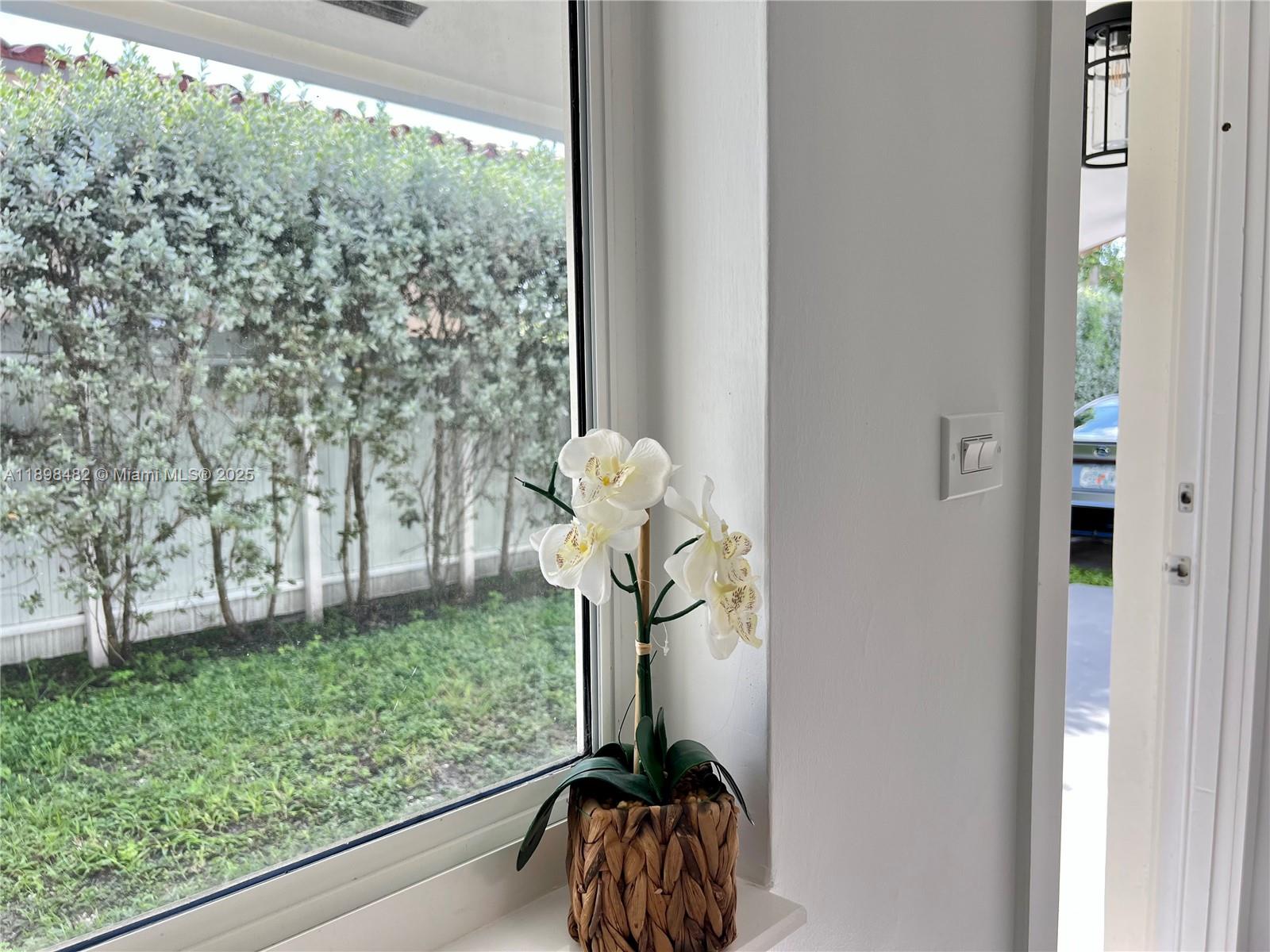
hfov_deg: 67.3
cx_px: 635
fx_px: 954
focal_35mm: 26
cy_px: 476
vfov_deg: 53.1
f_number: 1.5
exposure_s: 1/250
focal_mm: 5.7
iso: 40
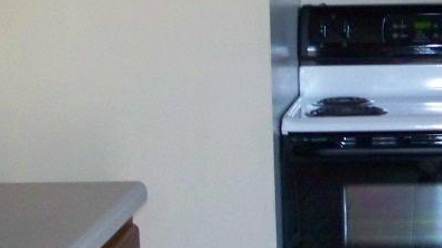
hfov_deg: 16.6
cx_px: 426
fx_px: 1488
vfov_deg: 9.5
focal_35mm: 127
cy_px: 86
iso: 200
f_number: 2.8
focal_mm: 5.85
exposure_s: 1/30
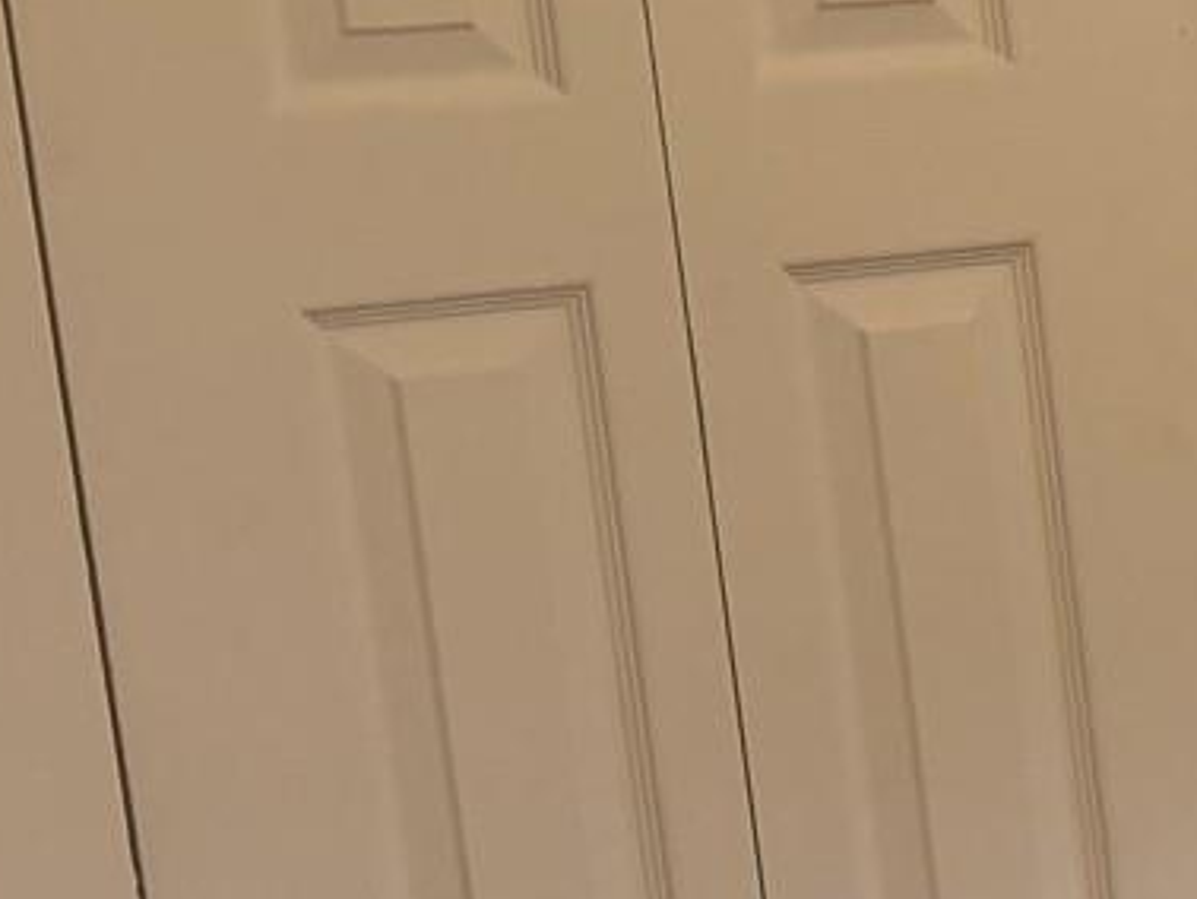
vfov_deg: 11.4
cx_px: 3043
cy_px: 551
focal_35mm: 130
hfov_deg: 11.8
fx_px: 4498
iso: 160
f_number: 1.78
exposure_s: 1/60
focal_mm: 6.76
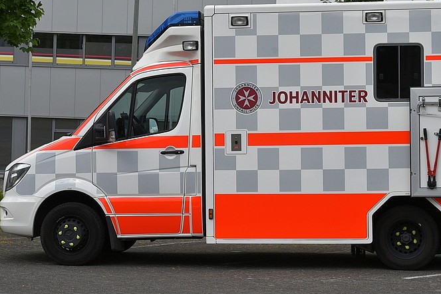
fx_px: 1164
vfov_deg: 14.4
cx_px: 288
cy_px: 119
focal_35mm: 95
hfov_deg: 21.4
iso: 200
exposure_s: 1/320
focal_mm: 70
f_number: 9
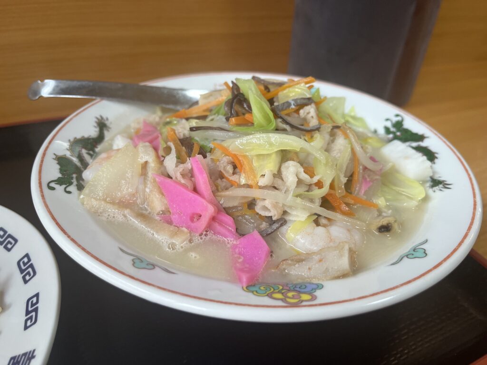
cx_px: 244
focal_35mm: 26
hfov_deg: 67.3
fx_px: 366
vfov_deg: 53.1
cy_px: 182
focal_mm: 5.1
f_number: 1.6
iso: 80
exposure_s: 1/101
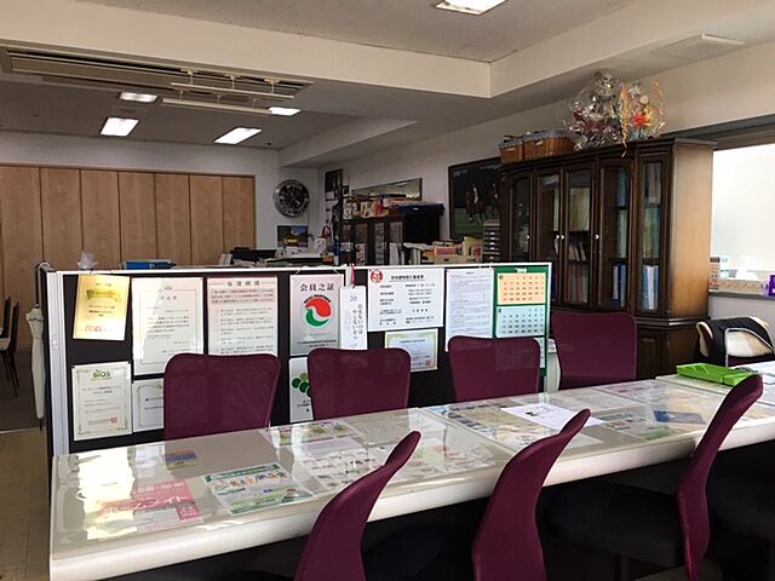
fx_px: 649
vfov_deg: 48.2
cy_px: 290
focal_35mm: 29
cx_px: 388
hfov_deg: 61.7
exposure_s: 1/40
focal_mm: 4.15
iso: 25
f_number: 2.2
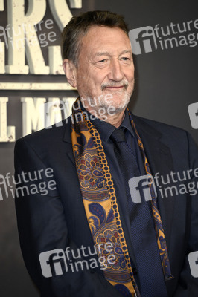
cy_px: 148
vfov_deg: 6.9
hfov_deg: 4.6
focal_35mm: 300
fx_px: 2479
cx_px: 99
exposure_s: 1/250
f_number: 5.6
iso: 500
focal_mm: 300
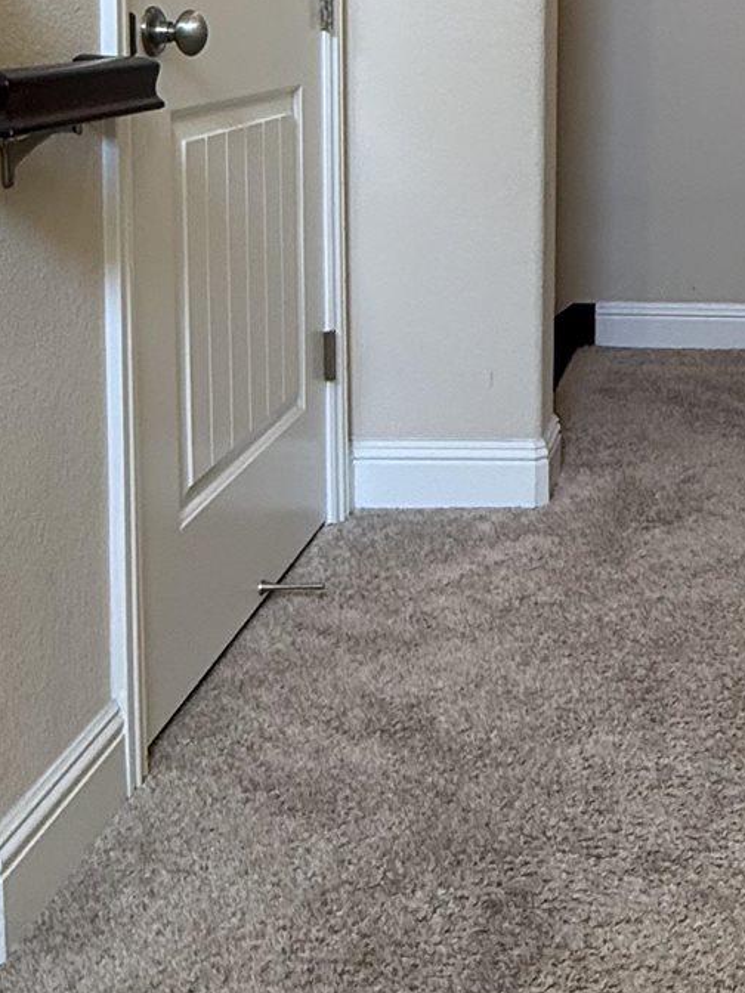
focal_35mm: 48
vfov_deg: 37.2
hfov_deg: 27.8
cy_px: 109
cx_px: 801
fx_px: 1377
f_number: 2.2
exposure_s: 1/120
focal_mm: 2.22
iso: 160
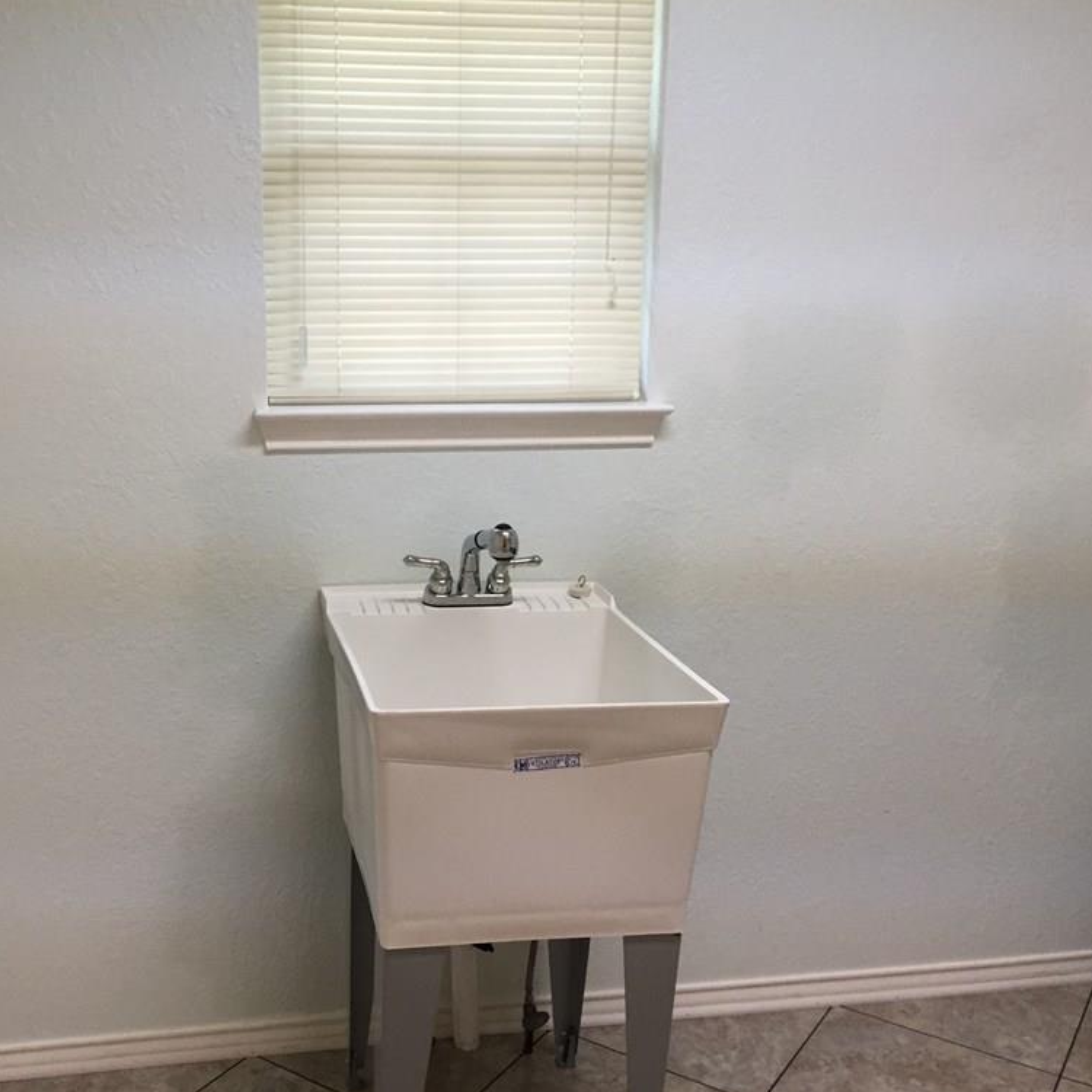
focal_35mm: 35
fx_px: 1249
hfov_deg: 46.7
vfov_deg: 47.2
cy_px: 547
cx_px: 392
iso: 50
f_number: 2.2
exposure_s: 1/30
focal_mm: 4.15
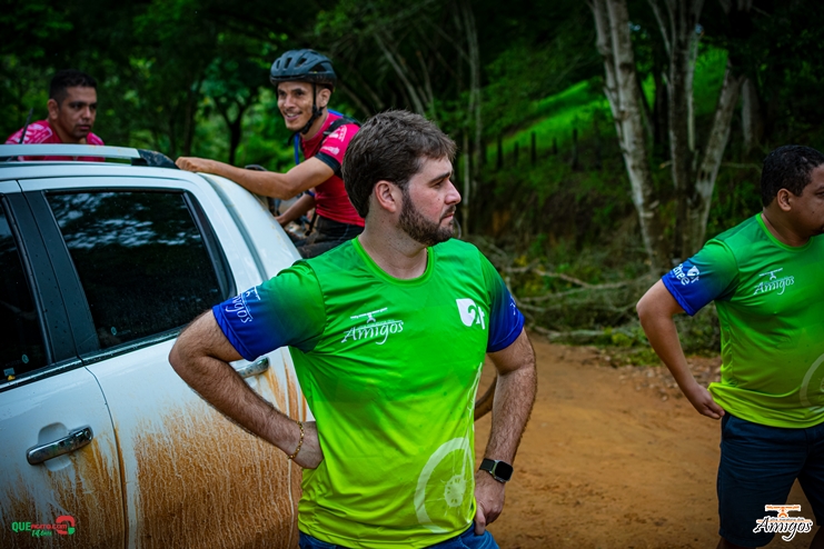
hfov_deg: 37.9
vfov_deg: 25.8
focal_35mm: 52
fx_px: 1202
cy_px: 274
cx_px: 412
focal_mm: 35
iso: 250
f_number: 3.2
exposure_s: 1/1600
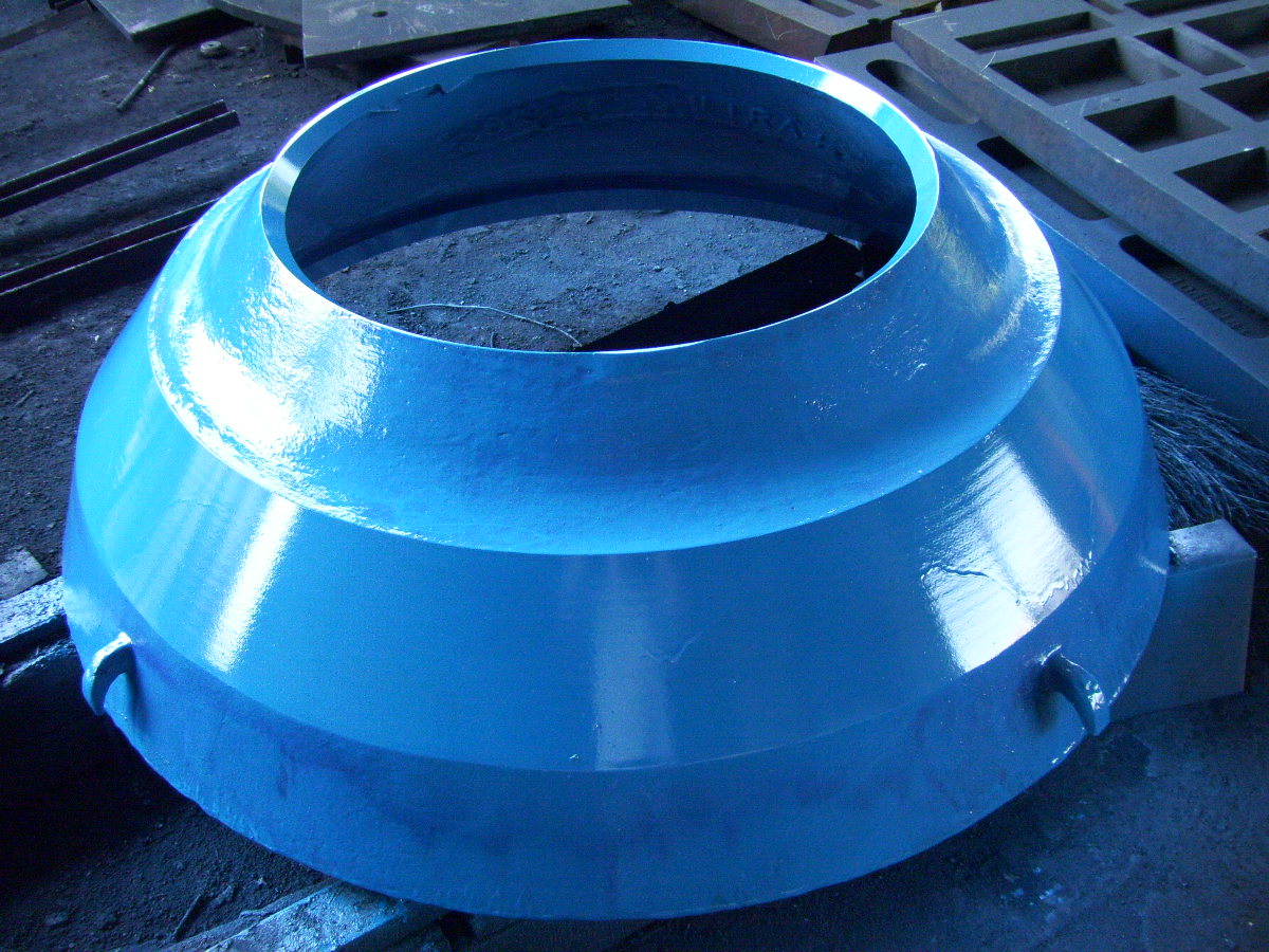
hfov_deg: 51.4
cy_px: 476
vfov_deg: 39.7
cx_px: 634
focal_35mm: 36
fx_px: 1320
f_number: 2.7
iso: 400
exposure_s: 1/160
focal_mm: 6
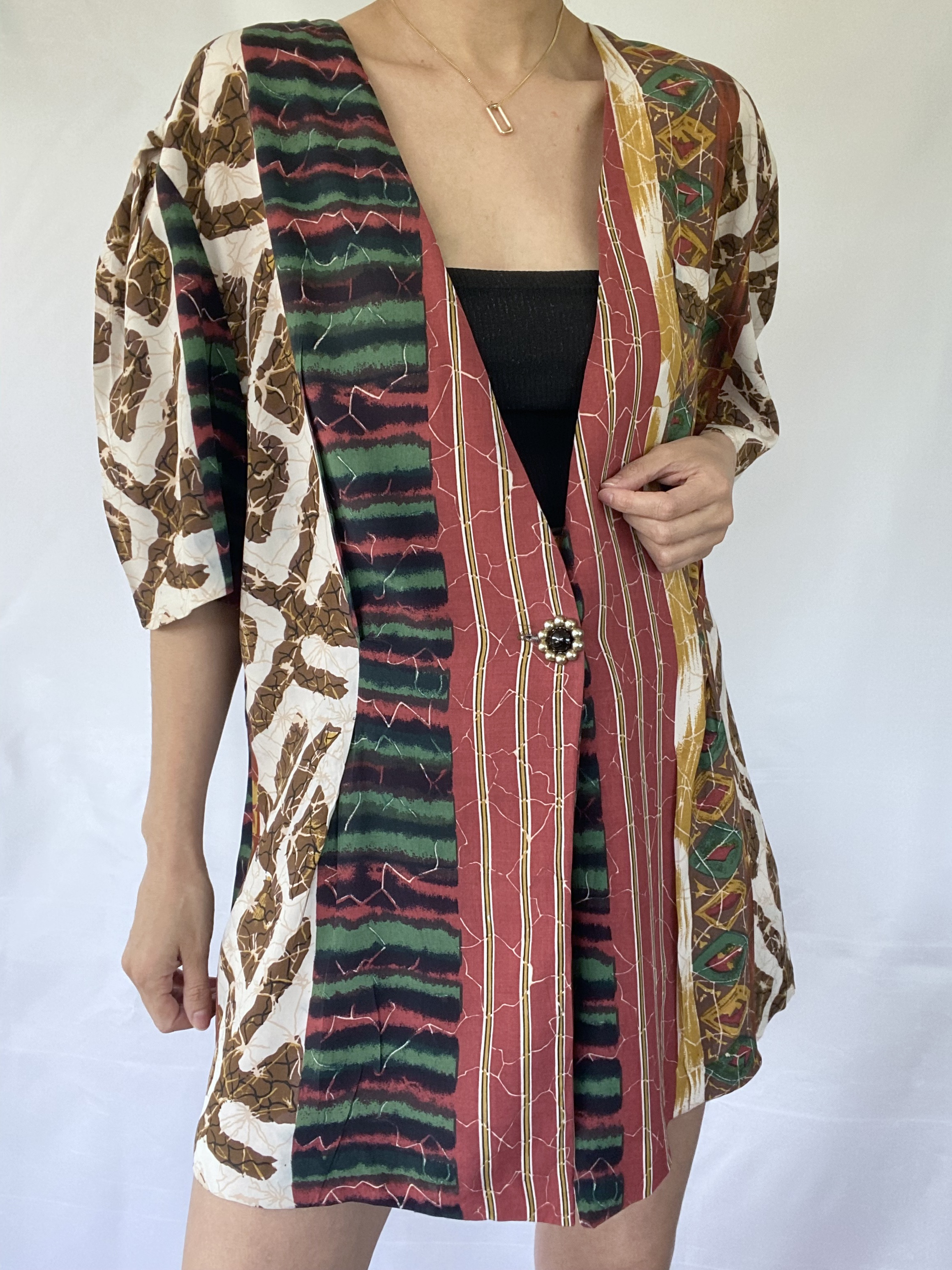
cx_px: 476
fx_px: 1100
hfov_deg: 46.8
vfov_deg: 60.0
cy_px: 635
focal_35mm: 30
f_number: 2.2
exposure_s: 1/98
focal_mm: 2.71
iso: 100
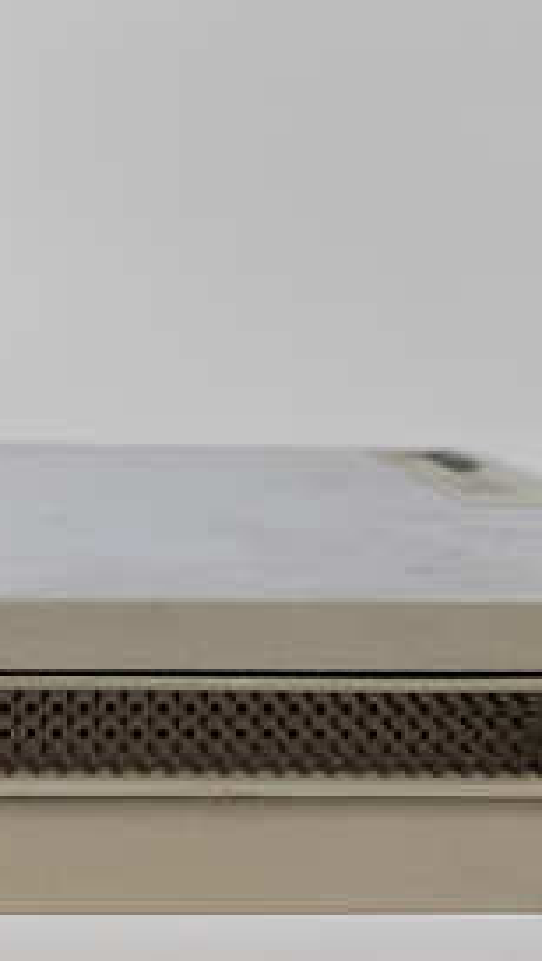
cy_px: 475
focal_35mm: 55
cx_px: 165
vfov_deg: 37.8
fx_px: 1402
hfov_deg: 21.8
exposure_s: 1/100
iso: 378
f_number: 1.9
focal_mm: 5.52
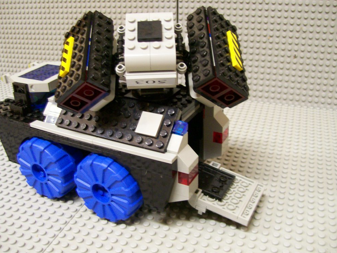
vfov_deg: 38.7
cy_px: 125
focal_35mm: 37
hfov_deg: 50.1
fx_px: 360
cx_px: 165
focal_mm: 6
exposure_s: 1/8.59
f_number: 2.7
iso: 160
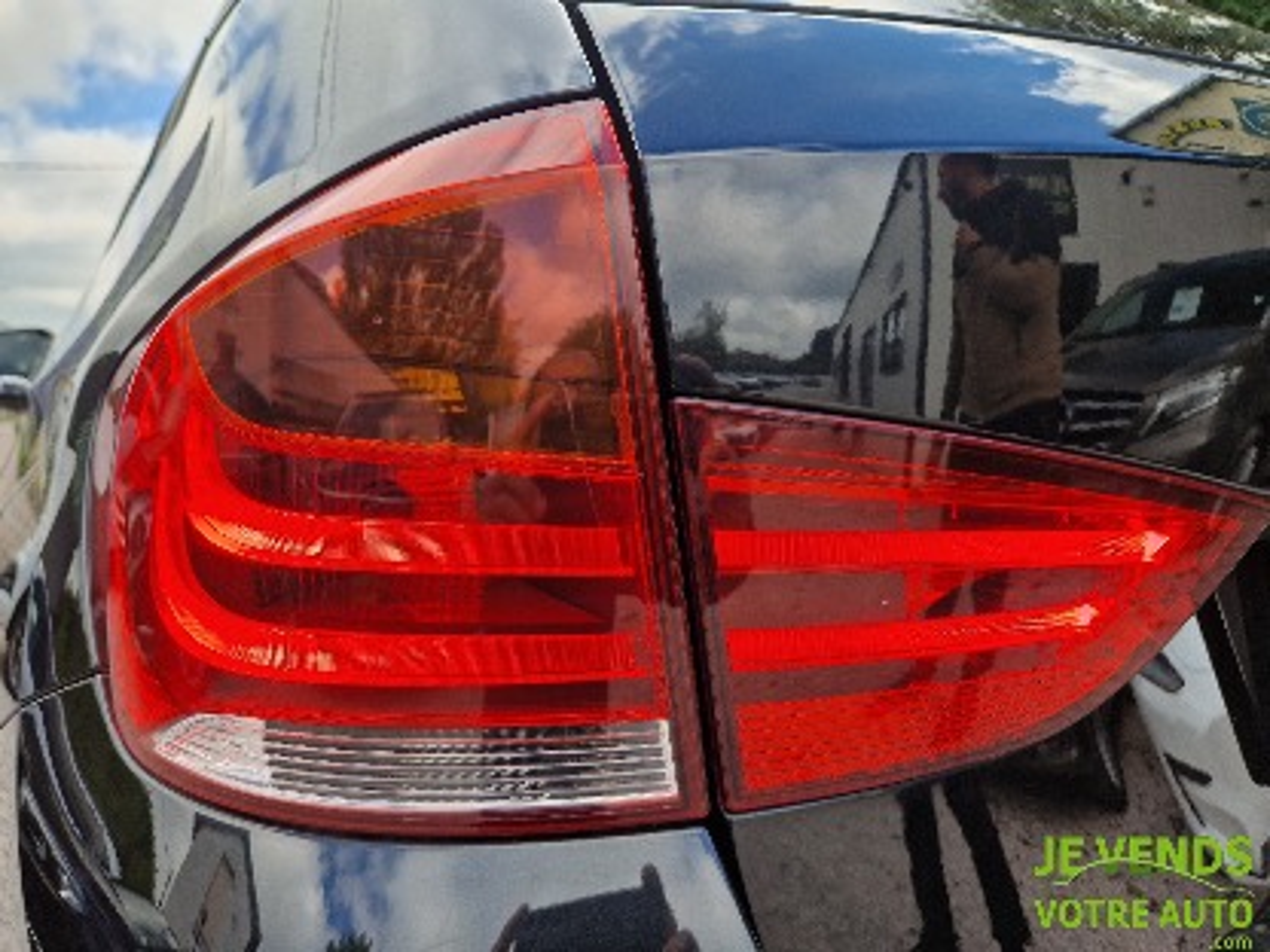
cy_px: 476
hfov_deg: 73.9
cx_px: 635
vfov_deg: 58.9
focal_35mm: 23
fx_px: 844
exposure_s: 1/558
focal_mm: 5.4
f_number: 1.8
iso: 50
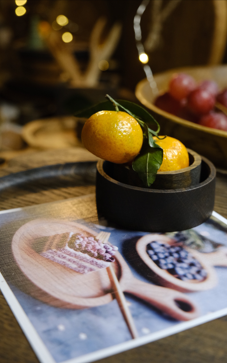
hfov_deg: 25.8
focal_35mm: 50
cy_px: 182
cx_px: 118
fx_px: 495
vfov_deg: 40.3
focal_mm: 32.5
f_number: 4
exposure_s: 1/125
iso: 2000
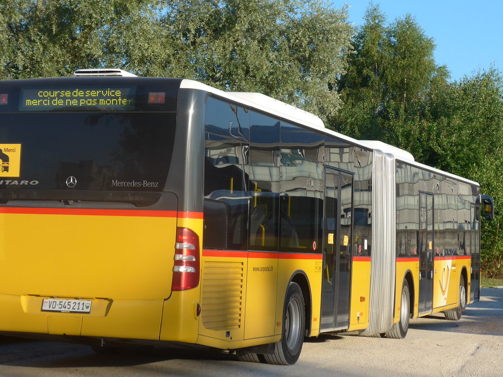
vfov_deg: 15.6
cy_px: 172
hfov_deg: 20.6
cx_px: 217
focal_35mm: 95
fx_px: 1380
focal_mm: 15
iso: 80
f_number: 4.2
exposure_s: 1/400
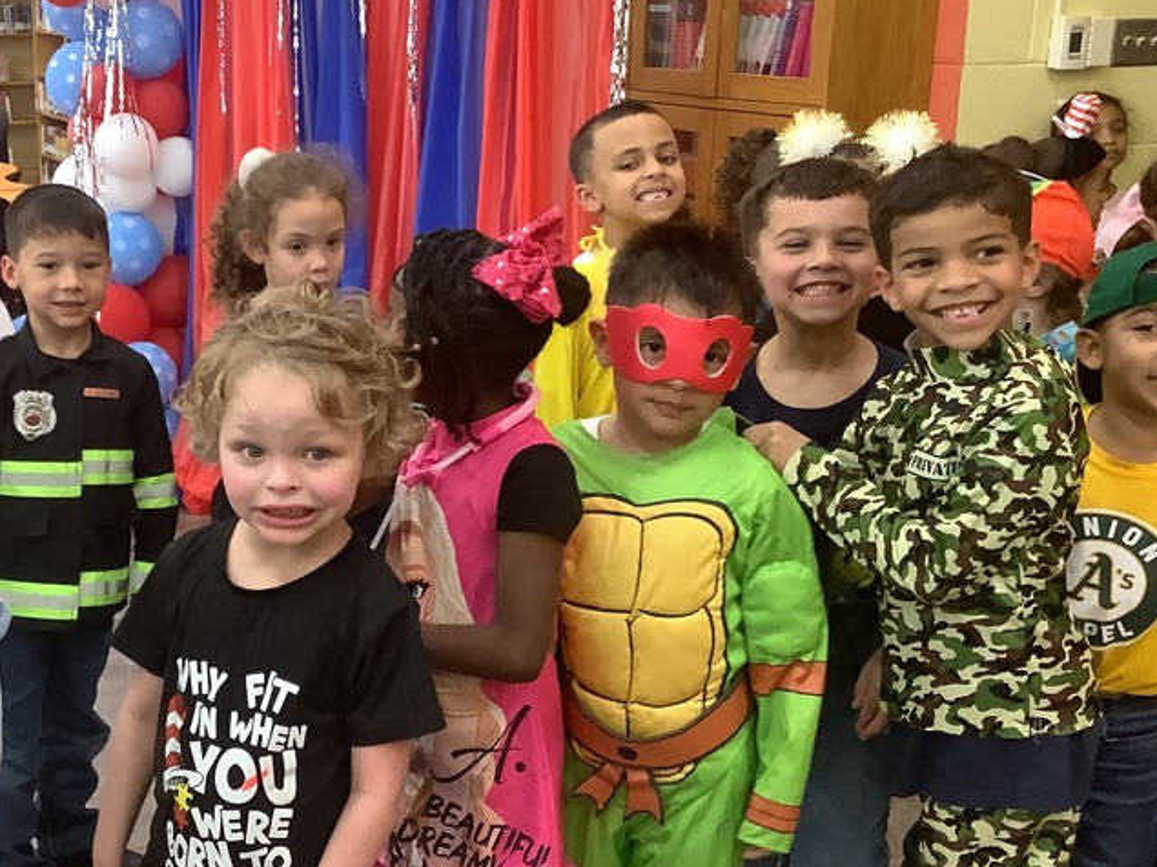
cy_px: 490
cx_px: 304
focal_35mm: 50
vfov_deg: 29.1
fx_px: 1671
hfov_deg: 37.4
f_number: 2.4
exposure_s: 1/60
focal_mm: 3.3
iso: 200
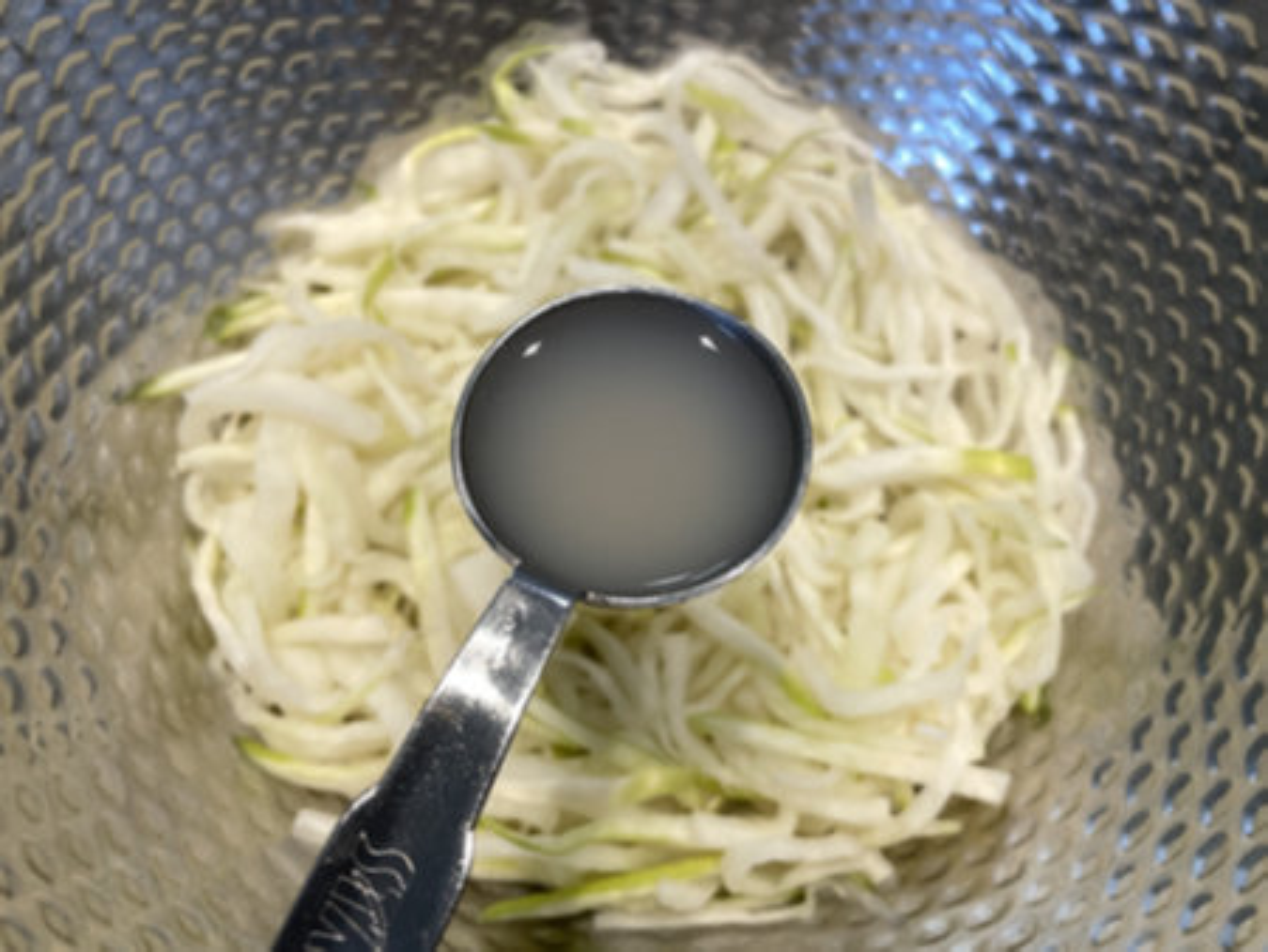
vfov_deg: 53.1
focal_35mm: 26
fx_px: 953
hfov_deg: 67.3
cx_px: 634
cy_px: 476
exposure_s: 1/120
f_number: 1.6
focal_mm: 4.2
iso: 80
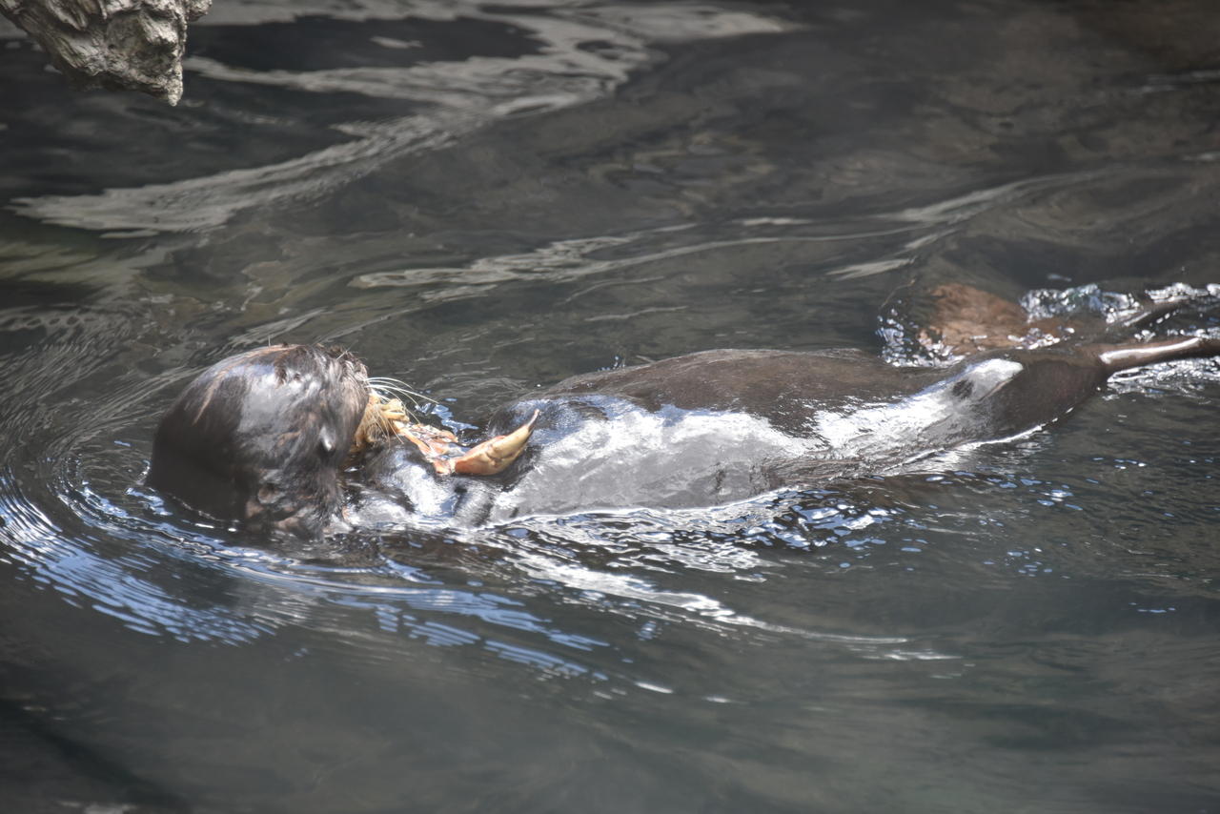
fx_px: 8474
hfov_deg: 8.2
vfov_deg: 5.5
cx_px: 610
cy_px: 407
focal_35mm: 250
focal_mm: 250
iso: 1250
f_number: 5.6
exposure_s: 1/500
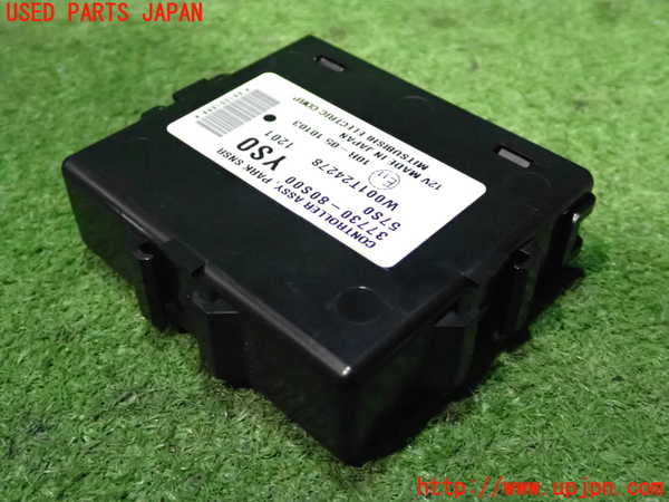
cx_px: 334
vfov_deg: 35.1
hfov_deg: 45.8
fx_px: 792
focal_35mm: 41
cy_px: 251
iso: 2500
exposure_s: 1/50
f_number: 2.8
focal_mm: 7.31
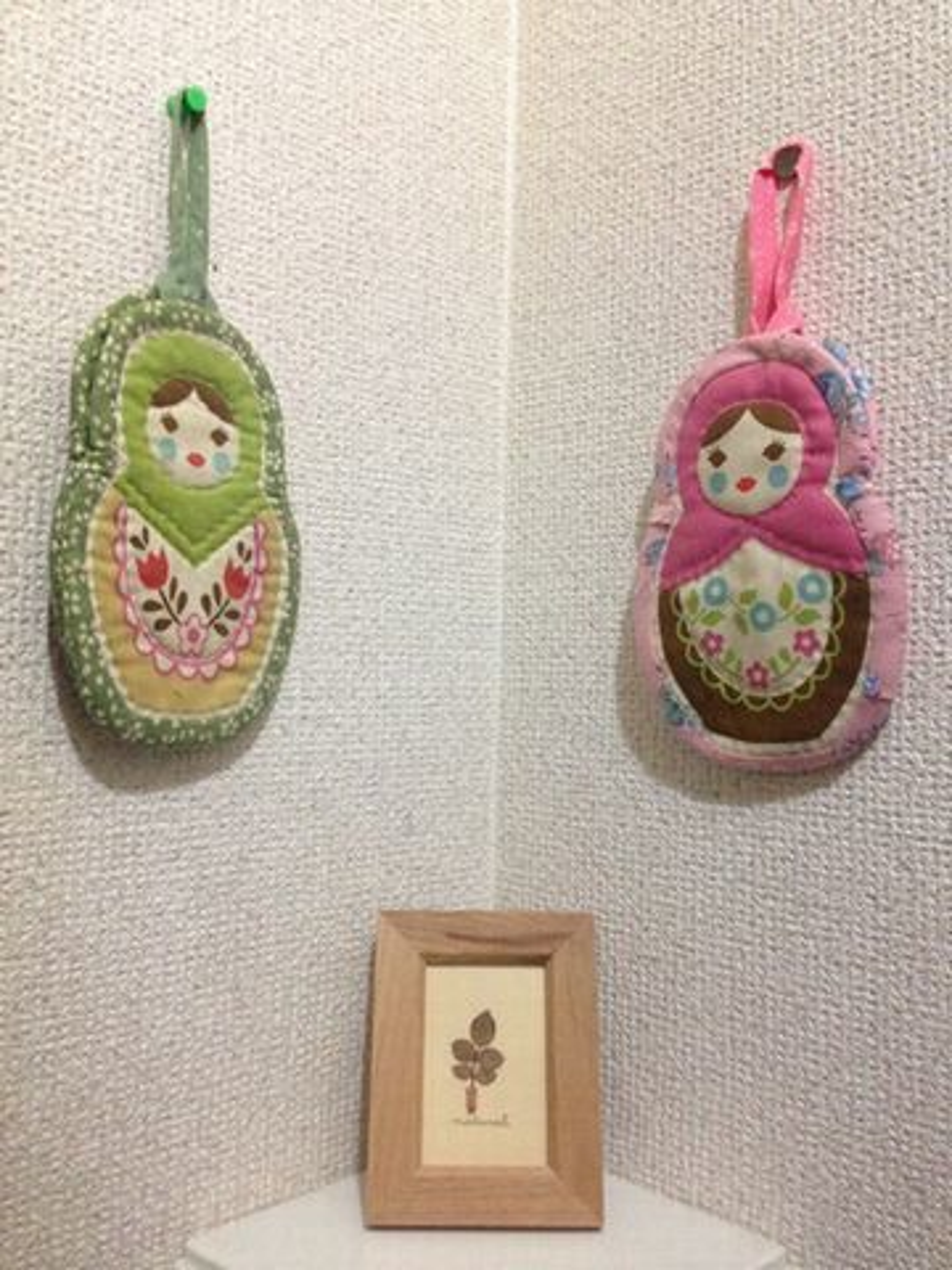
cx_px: 476
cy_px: 635
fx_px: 1210
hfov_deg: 42.9
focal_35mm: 33
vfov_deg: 55.4
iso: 500
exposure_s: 1/15
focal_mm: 4.12
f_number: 2.4
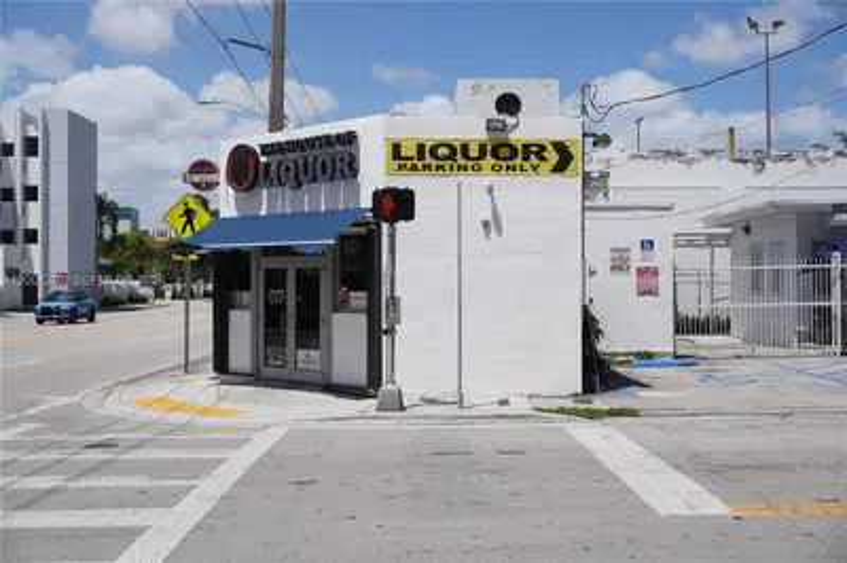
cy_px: 282
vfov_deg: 33.0
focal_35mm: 40
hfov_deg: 48.0
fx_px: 952
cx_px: 424
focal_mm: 27
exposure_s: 1/200
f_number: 9
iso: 50
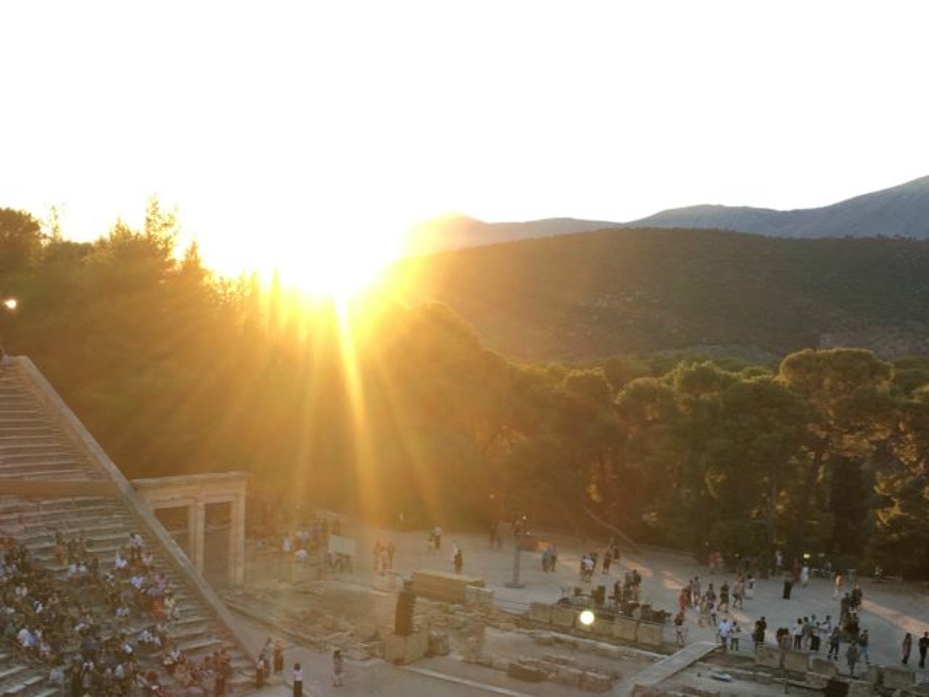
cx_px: 464
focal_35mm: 29
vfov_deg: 48.2
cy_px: 348
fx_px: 778
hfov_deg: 61.7
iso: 25
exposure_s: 1/115
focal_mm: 4.15
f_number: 2.2
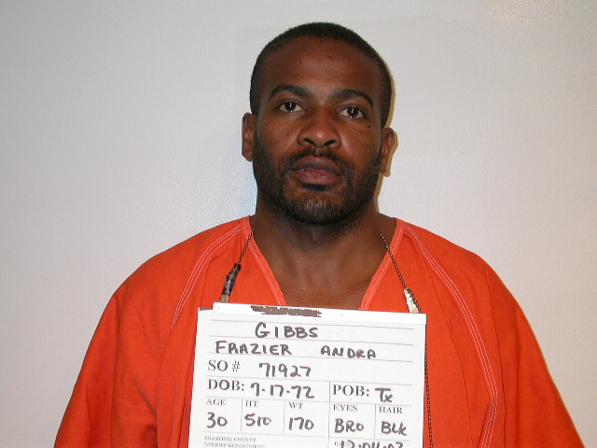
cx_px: 298
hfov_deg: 29.4
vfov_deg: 22.3
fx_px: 1138
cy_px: 224
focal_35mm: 66
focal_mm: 13.8
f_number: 3.2
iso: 100
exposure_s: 1/60.3
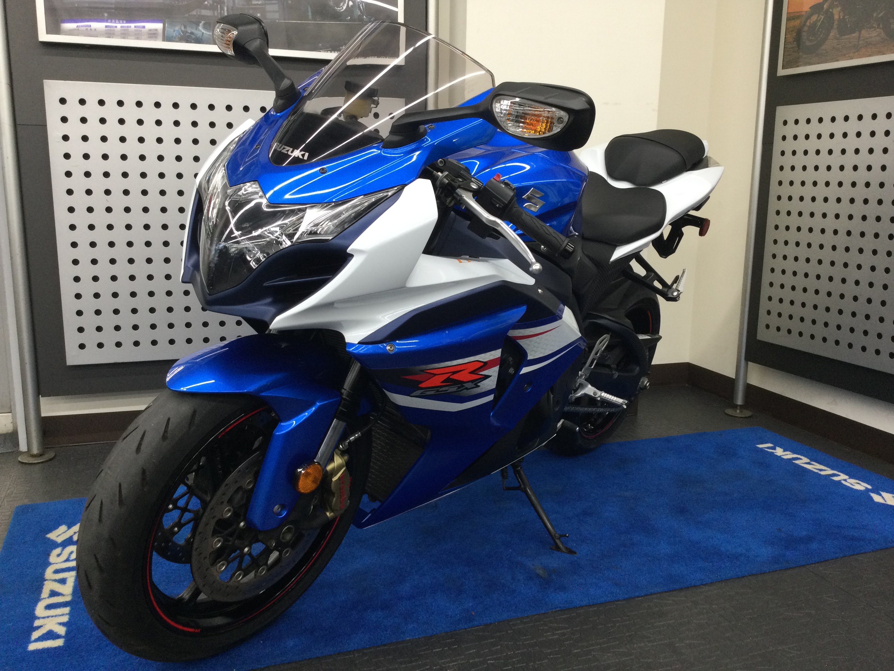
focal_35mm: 31
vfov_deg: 45.4
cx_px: 447
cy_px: 336
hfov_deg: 58.4
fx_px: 801
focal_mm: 3.3
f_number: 2.4
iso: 50
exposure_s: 1/30
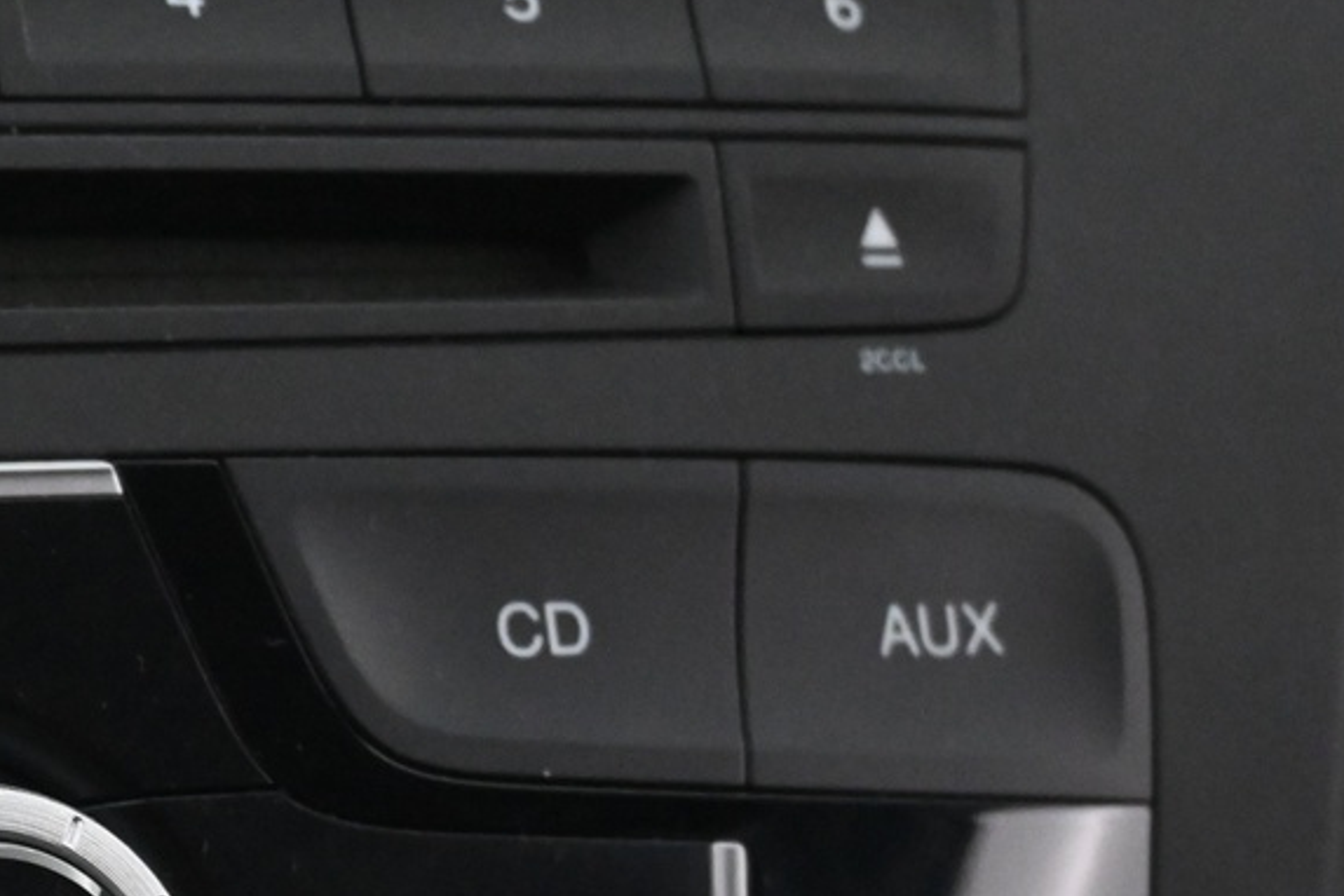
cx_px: -375
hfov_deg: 16.6
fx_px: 4357
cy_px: 971
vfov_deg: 11.6
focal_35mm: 117
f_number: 4.5
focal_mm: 27.5
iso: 4000
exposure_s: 1/40
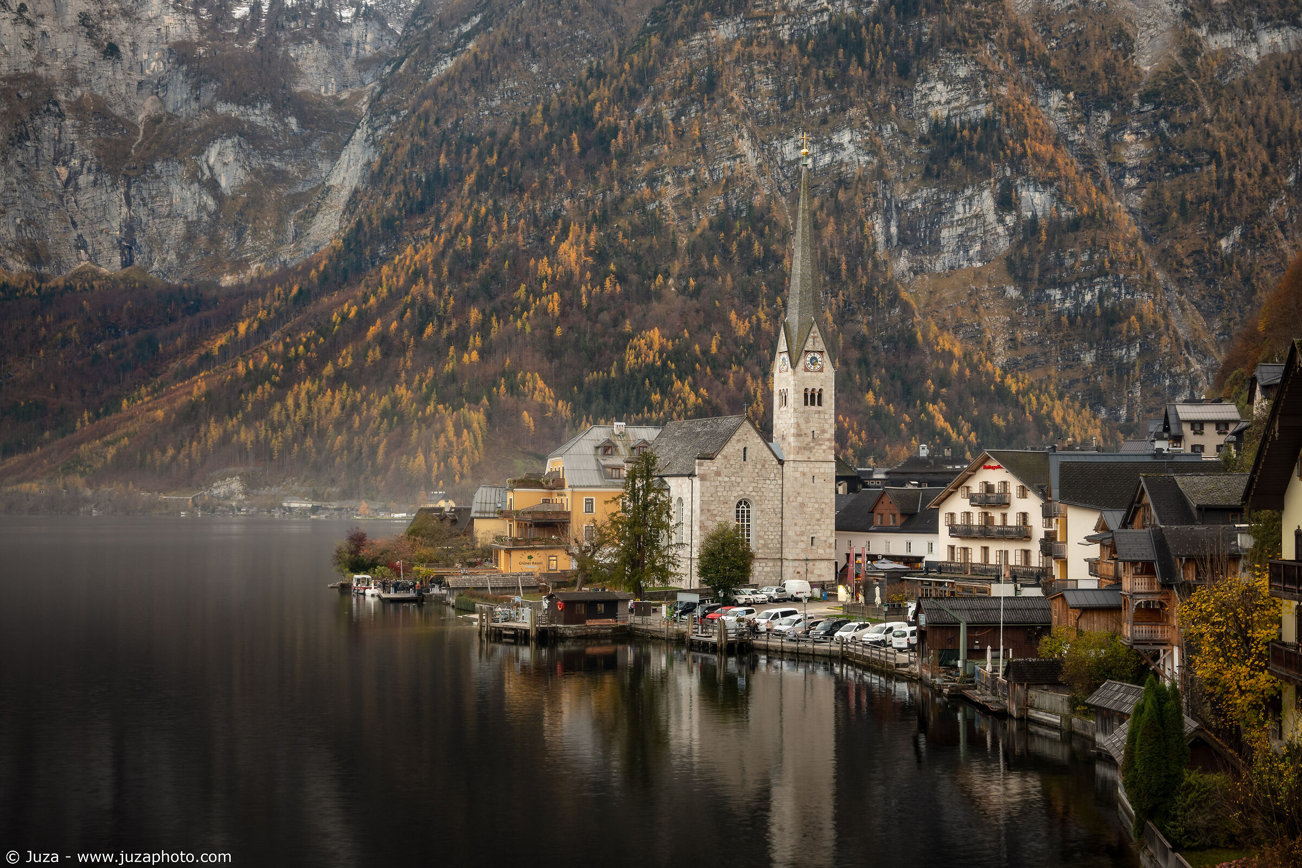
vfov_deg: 29.4
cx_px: 651
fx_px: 1654
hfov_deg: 43.0
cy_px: 434
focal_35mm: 46
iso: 100
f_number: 9
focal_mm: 30.5
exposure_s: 1/2.5
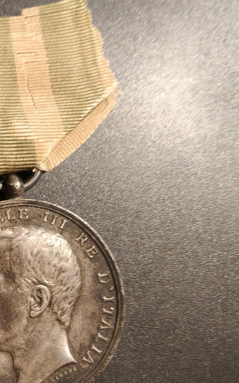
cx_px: 25
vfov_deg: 51.9
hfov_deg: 32.7
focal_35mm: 37
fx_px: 386
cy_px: 252
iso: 320
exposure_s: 1/50
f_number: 2
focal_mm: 2.32
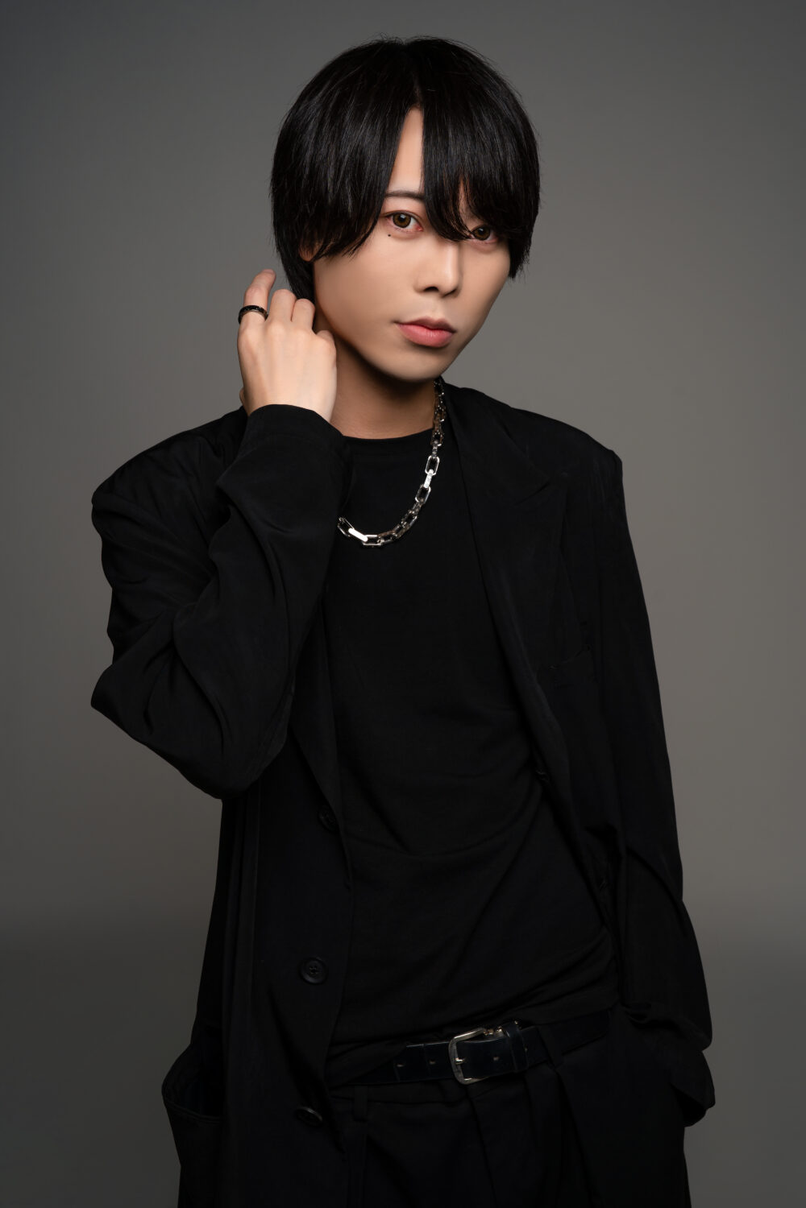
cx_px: 403
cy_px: 604
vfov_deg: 39.6
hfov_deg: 27.0
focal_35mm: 50
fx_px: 1679
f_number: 8
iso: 160
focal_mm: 50
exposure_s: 1/125
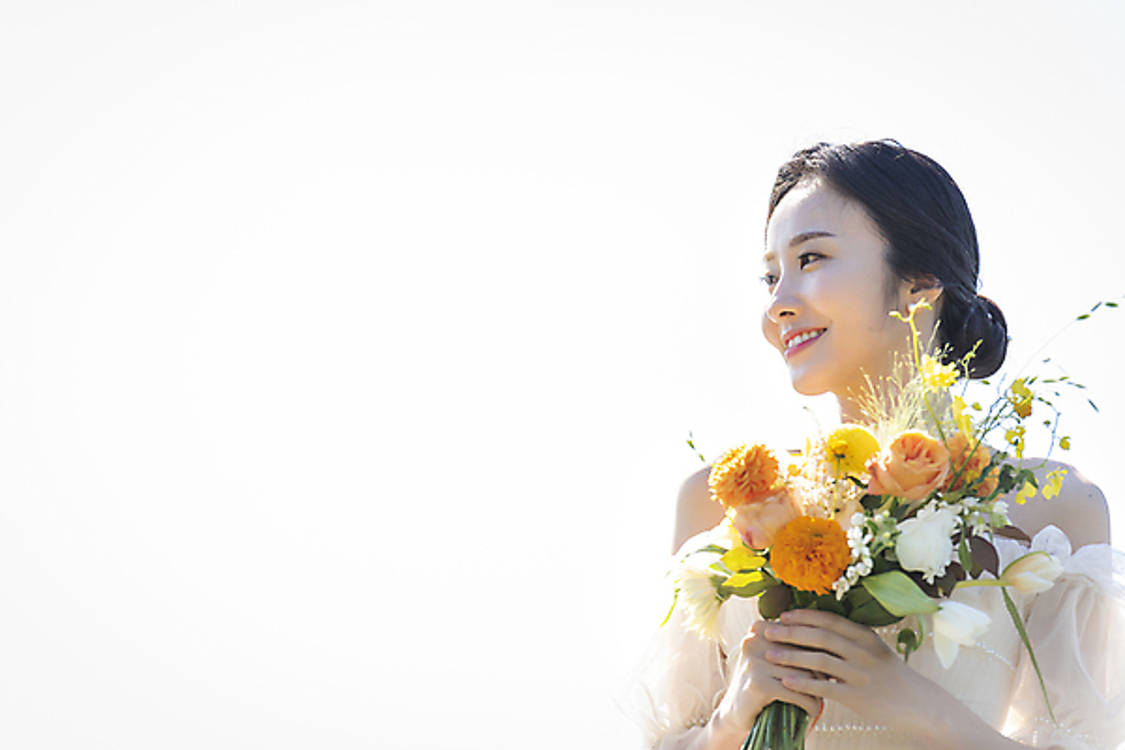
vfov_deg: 6.9
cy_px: 375
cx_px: 562
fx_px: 6250
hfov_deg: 10.3
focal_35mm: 200
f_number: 4.5
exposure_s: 1/640
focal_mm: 200
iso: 400
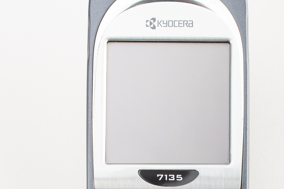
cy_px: 240
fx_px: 686
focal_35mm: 87
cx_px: 164
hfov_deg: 23.4
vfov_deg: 15.1
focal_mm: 24
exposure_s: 1/200
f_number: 10
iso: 400
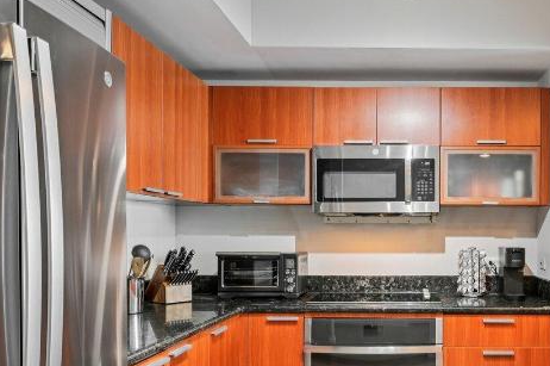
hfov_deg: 52.1
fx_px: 534
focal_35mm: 35
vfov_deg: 37.3
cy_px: 252
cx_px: 413
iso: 800
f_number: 8
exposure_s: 1/13
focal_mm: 14
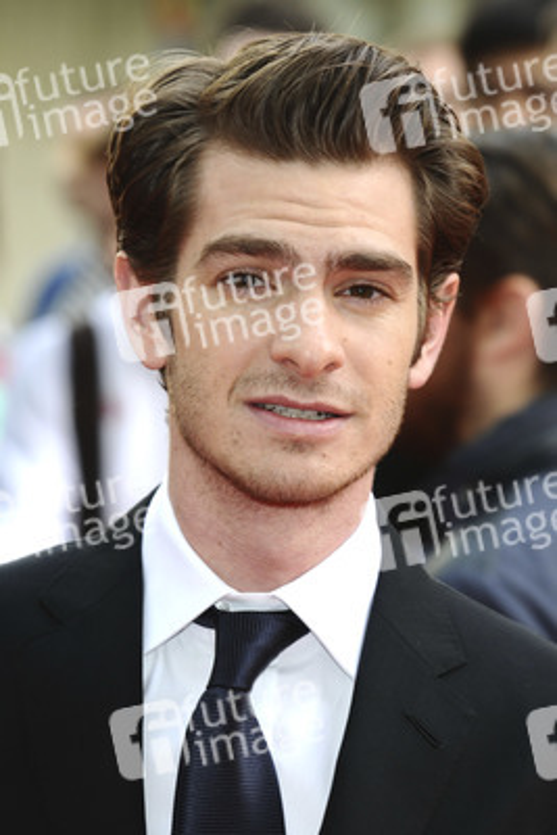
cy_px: 418
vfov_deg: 13.0
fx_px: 3652
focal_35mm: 158
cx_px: 278
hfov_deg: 8.7
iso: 320
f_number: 4.5
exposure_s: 1/200
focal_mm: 105
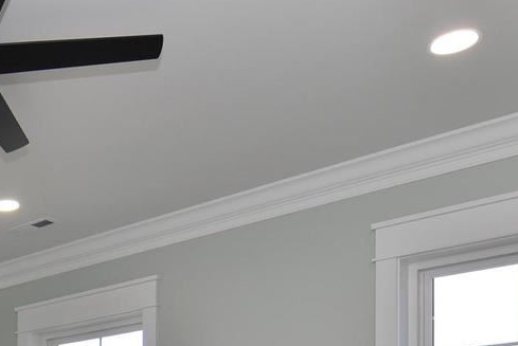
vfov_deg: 21.8
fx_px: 763
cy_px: 502
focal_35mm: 53
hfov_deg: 31.1
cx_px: -115
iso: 500
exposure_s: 1/100
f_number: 10
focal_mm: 12
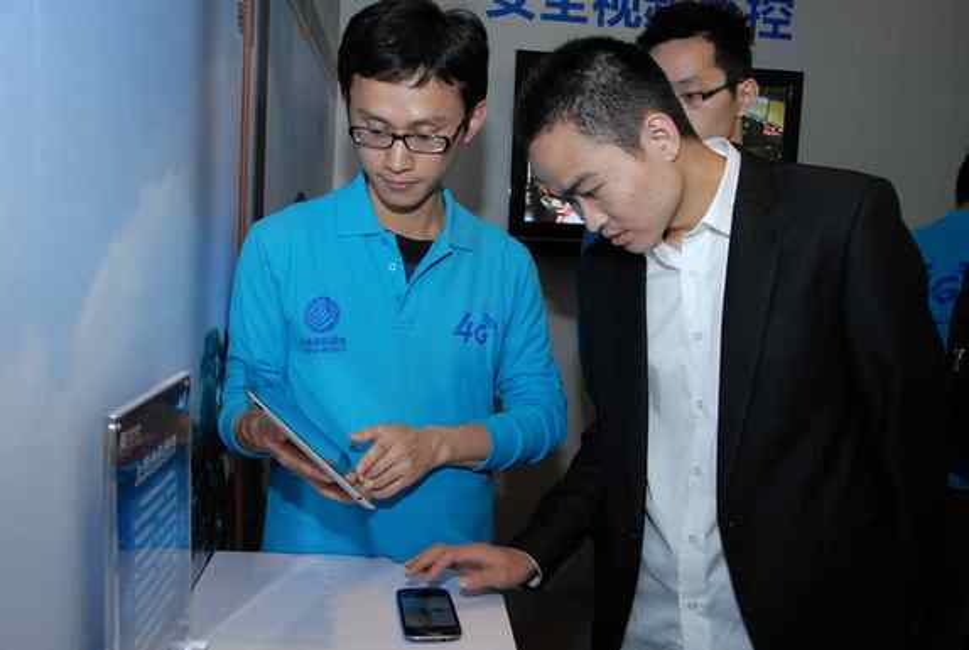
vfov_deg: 41.9
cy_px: 325
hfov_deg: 59.4
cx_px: 484
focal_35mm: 32
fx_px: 849
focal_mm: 21
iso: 400
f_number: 5
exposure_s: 1/50
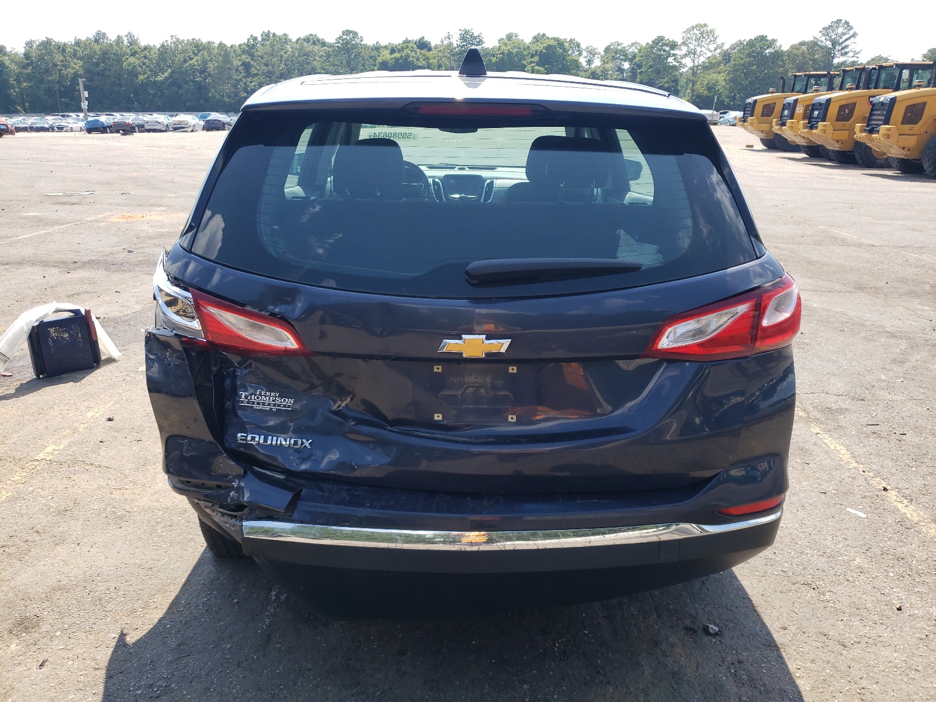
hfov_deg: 67.3
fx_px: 703
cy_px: 351
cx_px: 468
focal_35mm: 26
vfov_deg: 53.1
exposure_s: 1/1111
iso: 50
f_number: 1.5
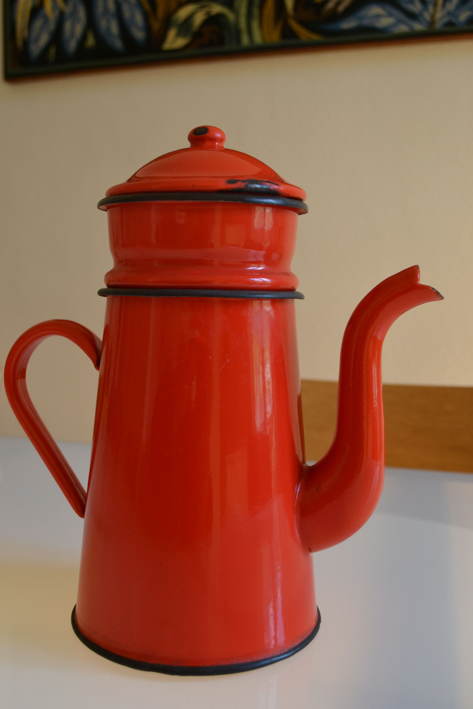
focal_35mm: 37
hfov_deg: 35.9
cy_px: 363
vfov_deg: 51.9
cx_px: 230
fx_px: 729
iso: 400
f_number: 5.6
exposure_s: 1/125
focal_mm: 24
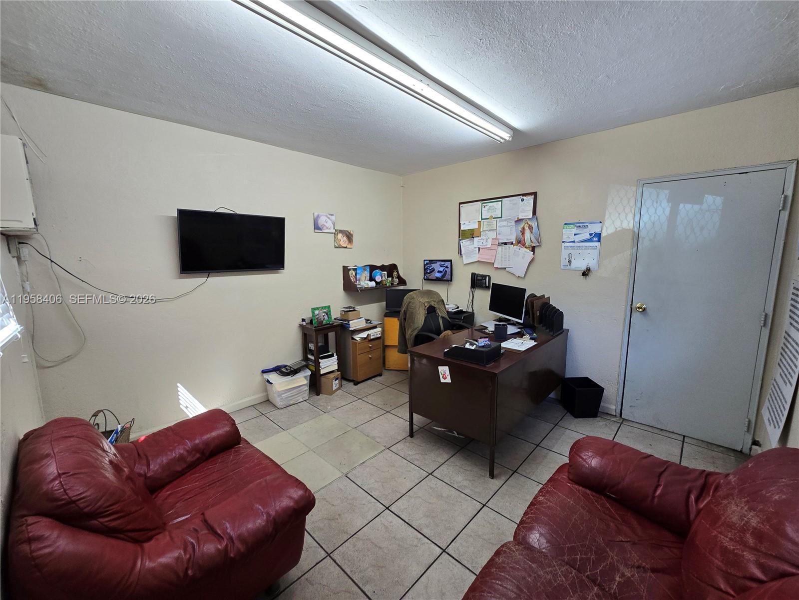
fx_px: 300
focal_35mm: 13
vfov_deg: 89.9
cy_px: 300
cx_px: 400
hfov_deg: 106.2
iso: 80
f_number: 2.2
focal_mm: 2.2
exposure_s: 1/60
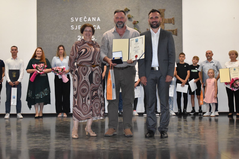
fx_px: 378
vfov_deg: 23.8
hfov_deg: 35.1
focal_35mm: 57
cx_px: 120
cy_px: 80
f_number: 5.6
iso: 3600
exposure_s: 1/200
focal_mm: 38
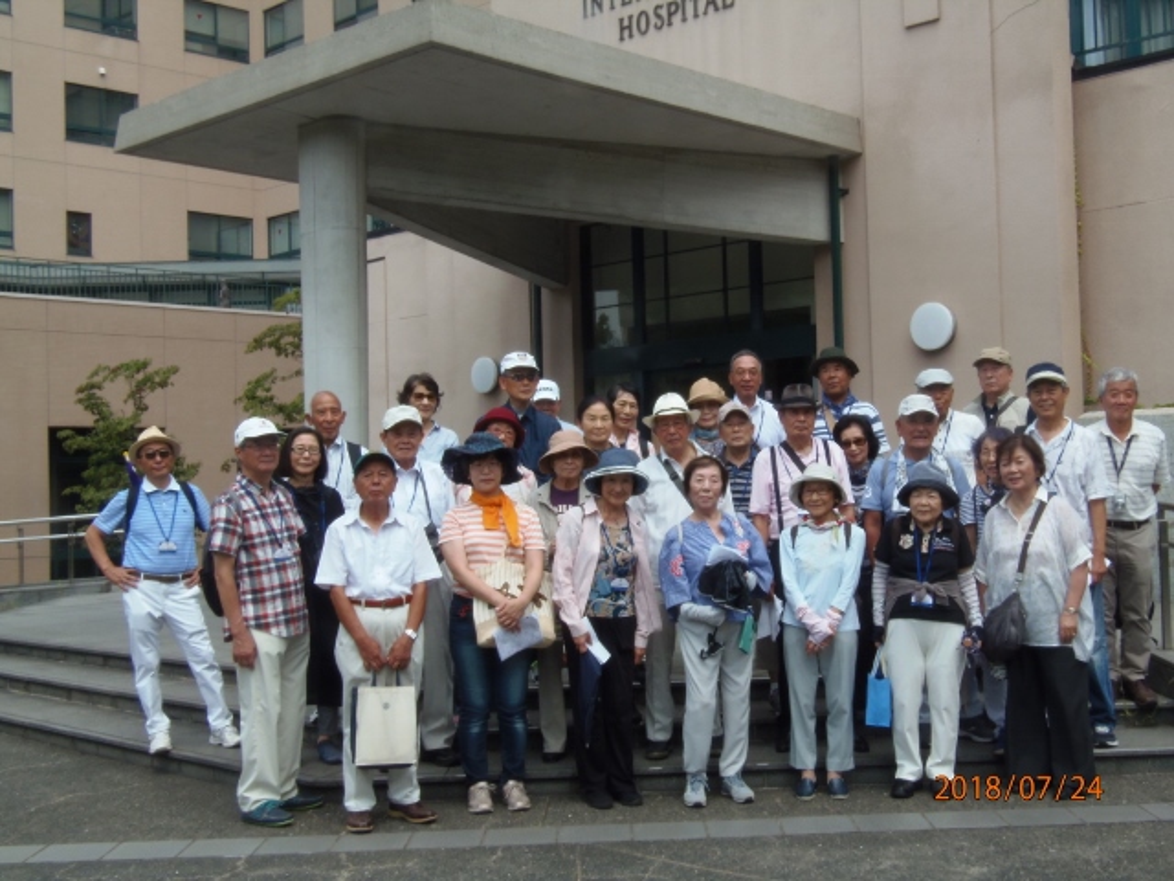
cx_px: 587
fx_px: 1424
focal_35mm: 42
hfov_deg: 44.8
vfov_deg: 34.3
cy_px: 440
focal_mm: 7.8
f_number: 3.6
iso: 64
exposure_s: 1/40
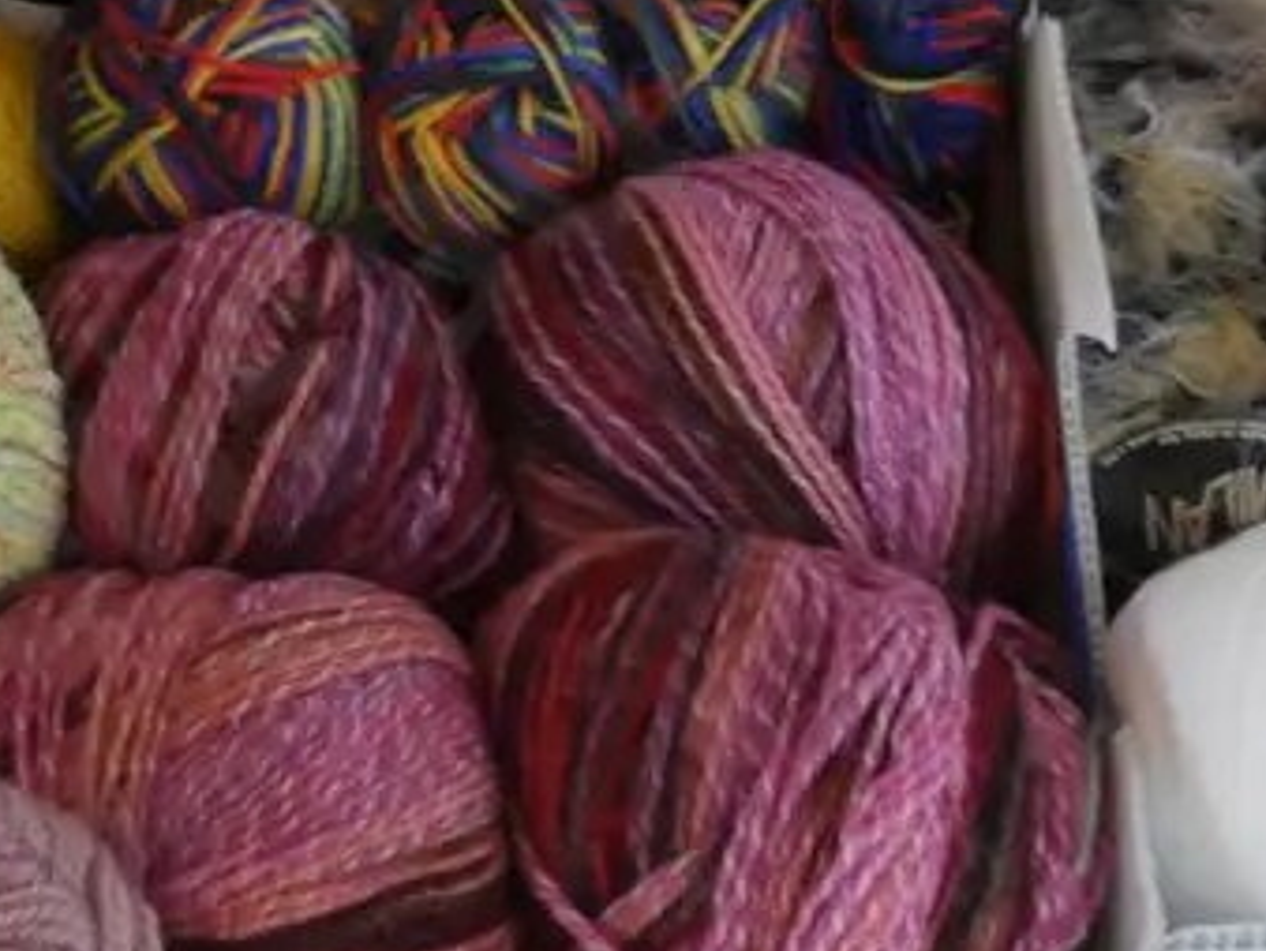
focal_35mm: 97
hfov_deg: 20.2
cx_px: 607
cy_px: 133
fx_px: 3550
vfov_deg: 15.1
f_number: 3.6
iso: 3200
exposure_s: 1/25
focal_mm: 16
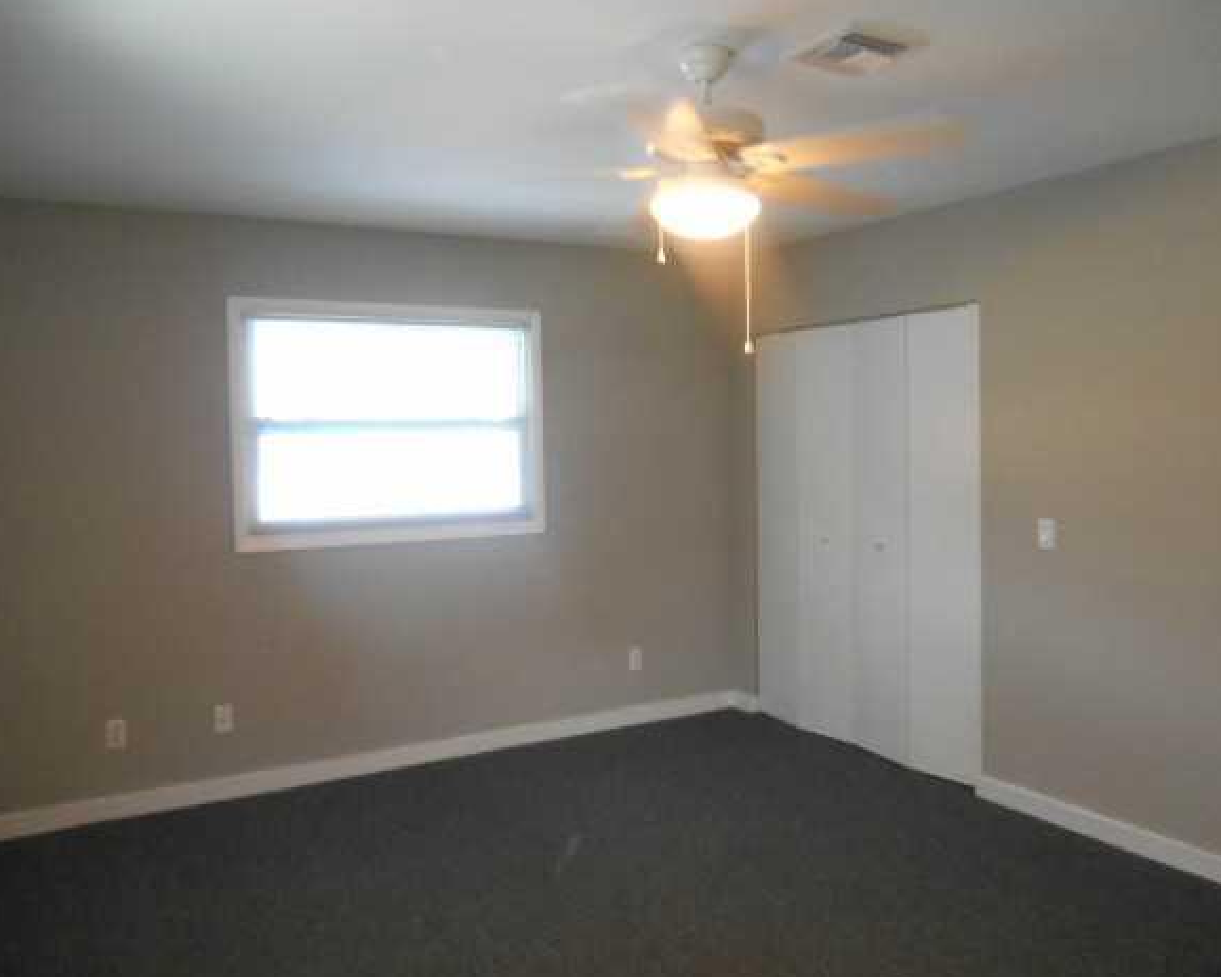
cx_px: 627
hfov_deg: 62.2
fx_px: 1012
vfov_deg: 51.5
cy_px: 484
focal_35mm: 28
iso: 400
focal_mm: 4.7
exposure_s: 1/25
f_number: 3.4
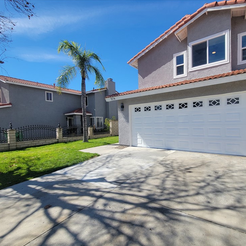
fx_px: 129
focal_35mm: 16
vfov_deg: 87.4
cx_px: 141
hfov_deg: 86.9
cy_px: 128
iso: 50
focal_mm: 2.2
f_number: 2.2
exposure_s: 1/1406
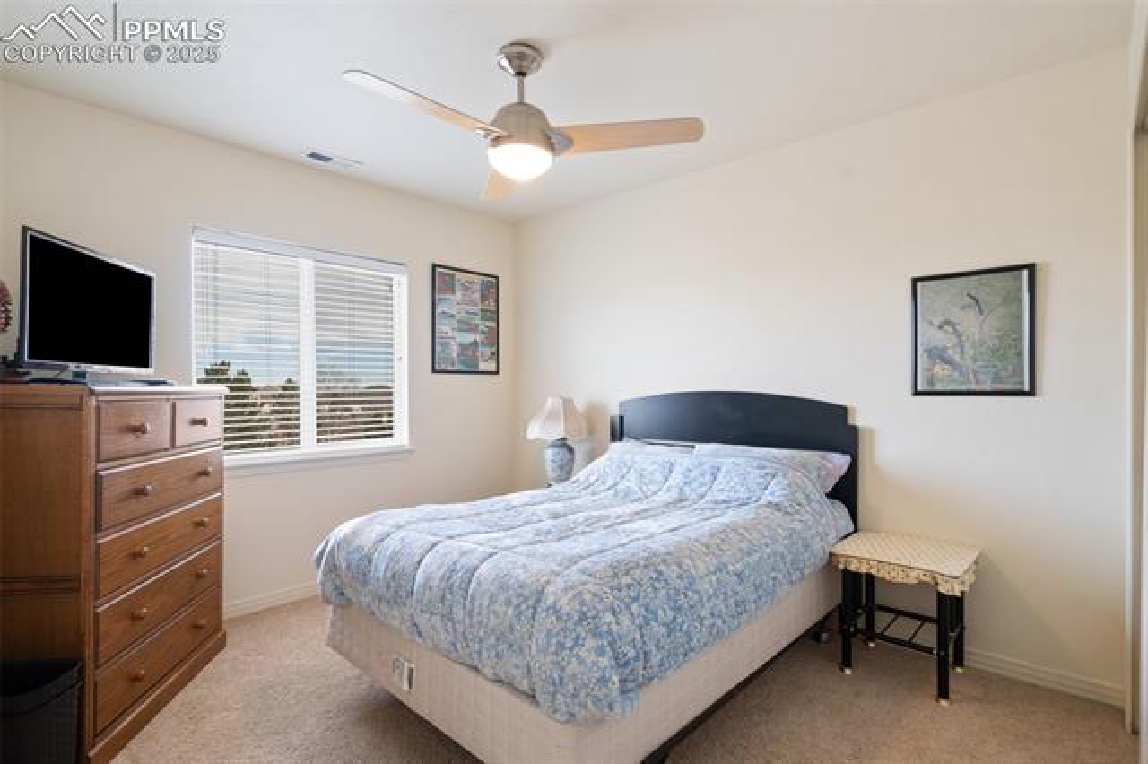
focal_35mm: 17
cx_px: 574
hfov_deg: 93.3
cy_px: 382
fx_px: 542
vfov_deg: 70.4
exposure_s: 1/3
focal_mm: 17
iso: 100
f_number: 6.7
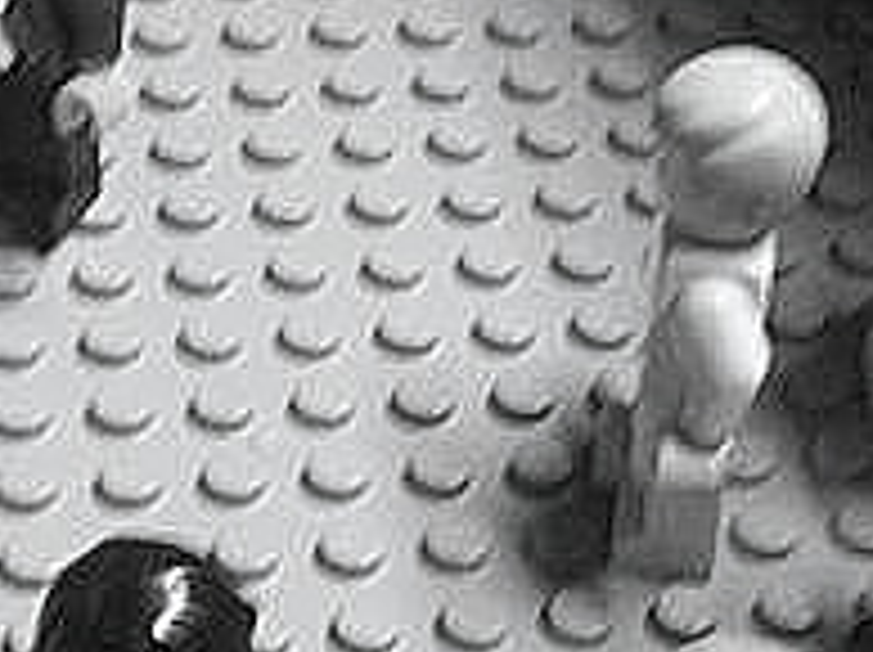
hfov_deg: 15.0
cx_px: -25
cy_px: 286
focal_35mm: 129
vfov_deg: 11.5
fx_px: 3249
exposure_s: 1/15
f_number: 2.7
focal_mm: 6
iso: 160
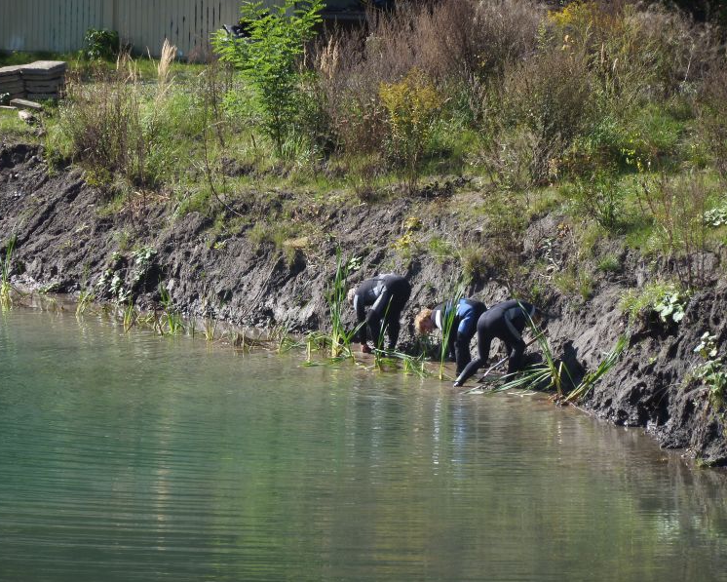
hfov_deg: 7.1
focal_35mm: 272
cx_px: 376
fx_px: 5853
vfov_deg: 5.7
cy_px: 291
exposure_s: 1/200
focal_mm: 42.6
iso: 80
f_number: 4.7
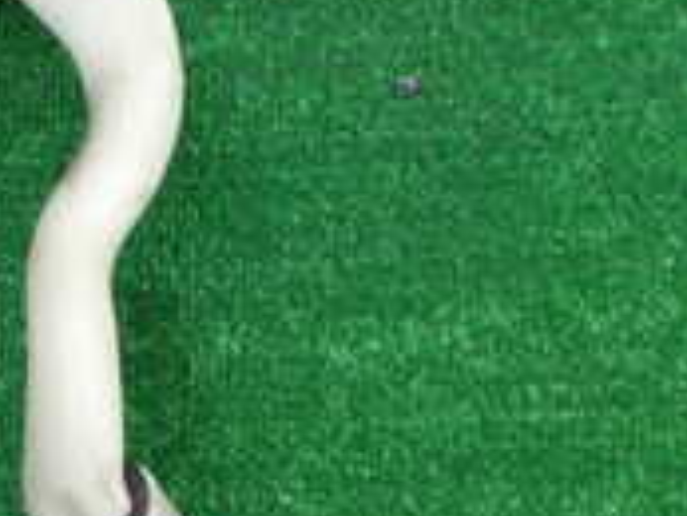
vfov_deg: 13.9
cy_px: 611
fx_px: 2065
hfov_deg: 18.1
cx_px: -103
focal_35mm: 104
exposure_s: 1/125
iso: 200
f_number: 2.3
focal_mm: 5.4
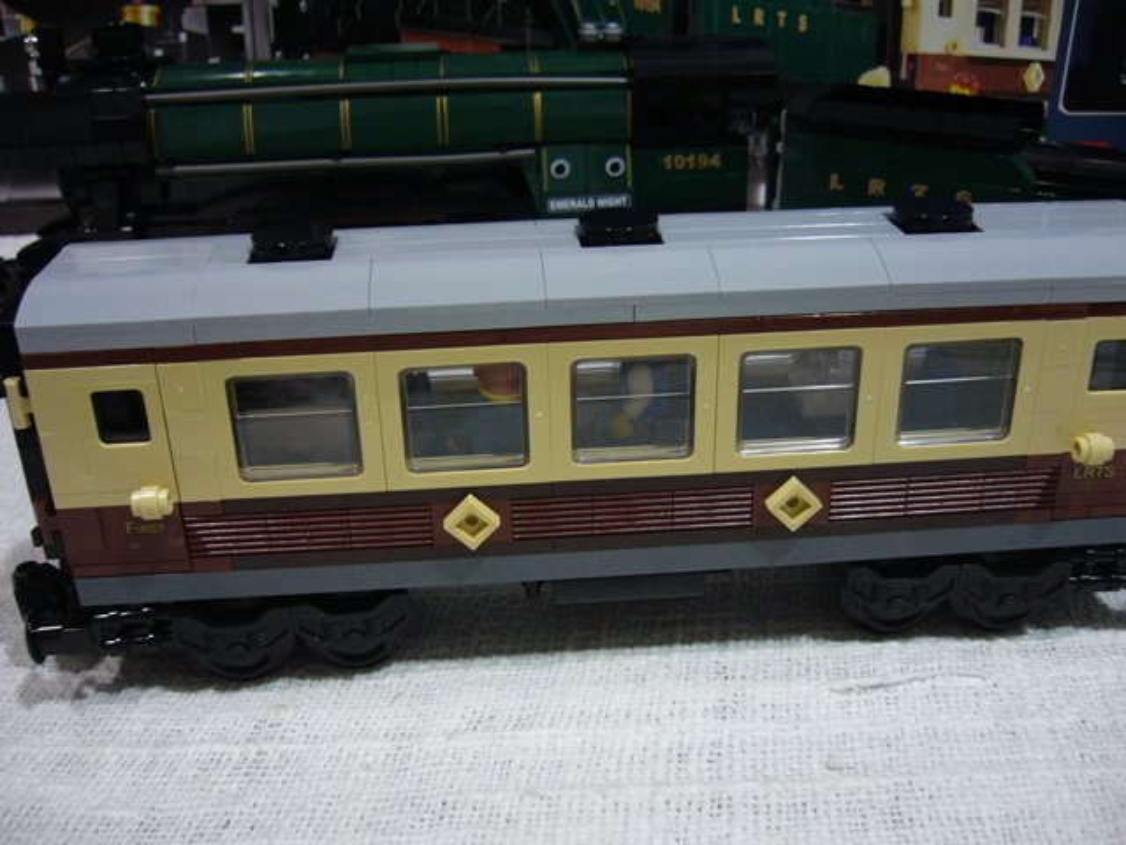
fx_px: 1138
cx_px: 563
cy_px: 422
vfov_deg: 40.7
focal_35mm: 35
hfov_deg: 52.6
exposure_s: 1/8
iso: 200
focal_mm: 5.8
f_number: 2.8
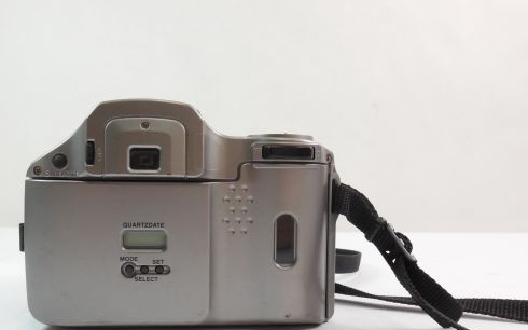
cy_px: 222
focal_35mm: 36
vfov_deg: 35.0
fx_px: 518
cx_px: 233
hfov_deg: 53.9
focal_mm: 4.6
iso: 400
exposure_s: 1/30
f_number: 3.5
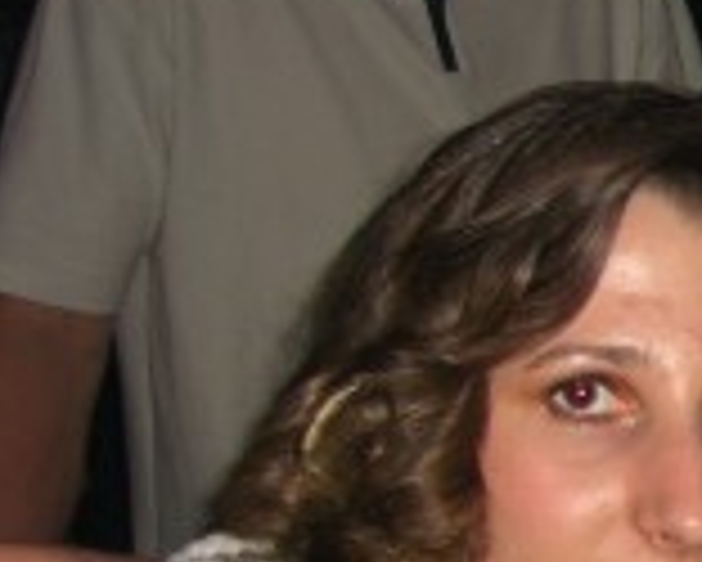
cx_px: 1341
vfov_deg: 10.6
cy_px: 656
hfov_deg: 12.1
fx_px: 2973
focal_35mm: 143
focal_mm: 7.9
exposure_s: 1/60
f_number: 2.8
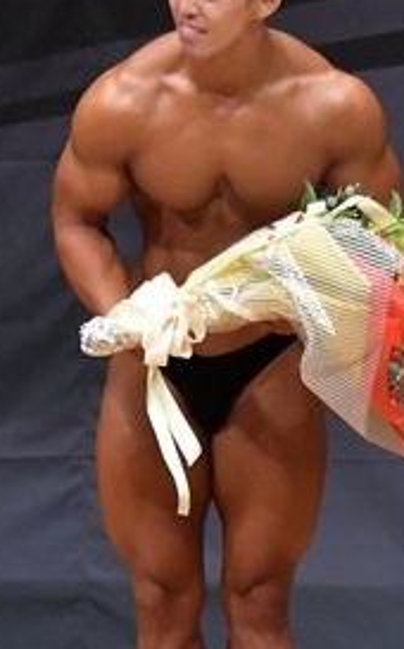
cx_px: 581
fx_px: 14572
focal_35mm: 825
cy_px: 397
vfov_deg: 2.6
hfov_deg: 1.6
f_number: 5.6
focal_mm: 190
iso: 6400
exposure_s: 1/400
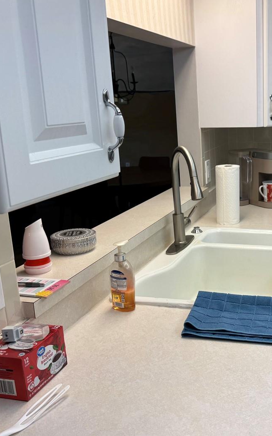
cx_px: 236
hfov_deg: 31.5
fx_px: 463
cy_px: 213
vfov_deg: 50.4
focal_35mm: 39
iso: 64
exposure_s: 1/120
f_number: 1.78
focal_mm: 6.76
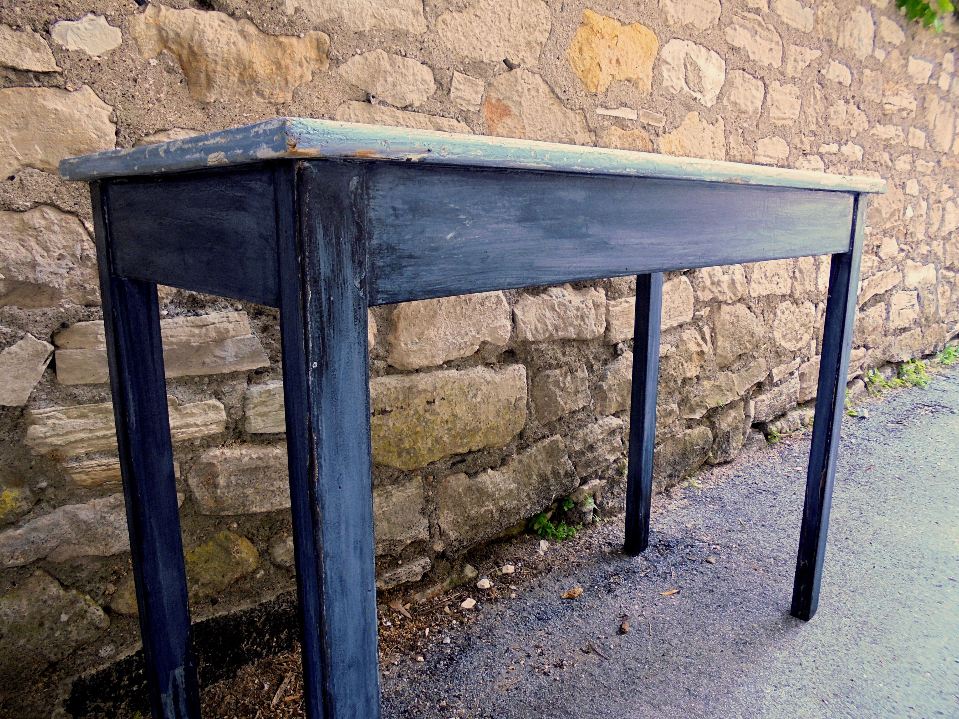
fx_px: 720
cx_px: 480
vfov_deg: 53.1
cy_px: 360
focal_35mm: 26
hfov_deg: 67.3
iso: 100
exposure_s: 1/30
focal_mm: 4.6
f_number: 3.5
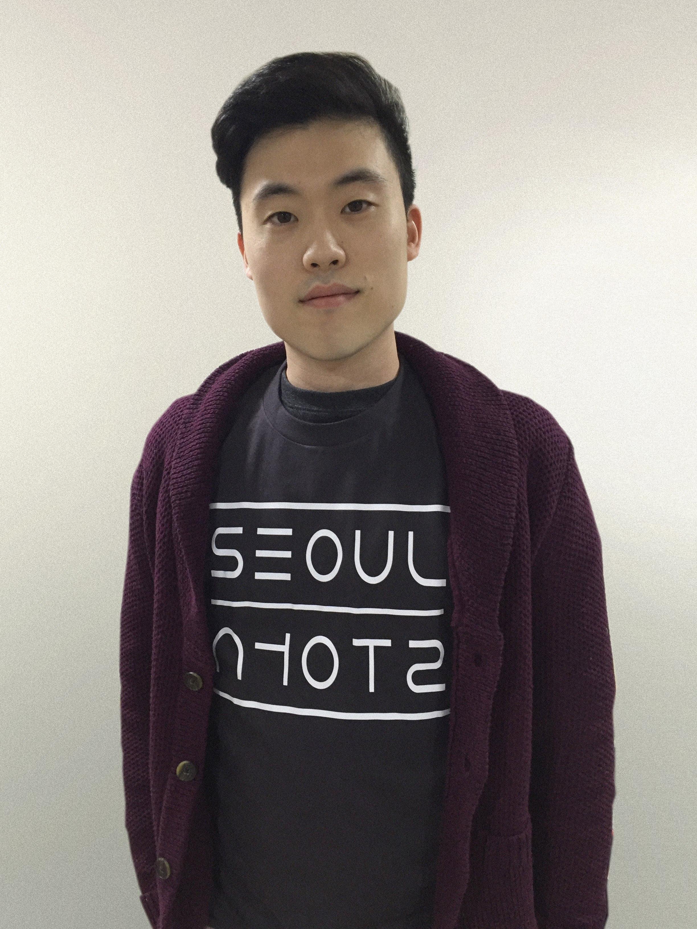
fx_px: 779
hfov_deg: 48.2
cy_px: 464
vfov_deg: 61.7
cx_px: 348
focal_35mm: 29
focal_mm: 4.15
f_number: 2.2
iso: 100
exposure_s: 1/30
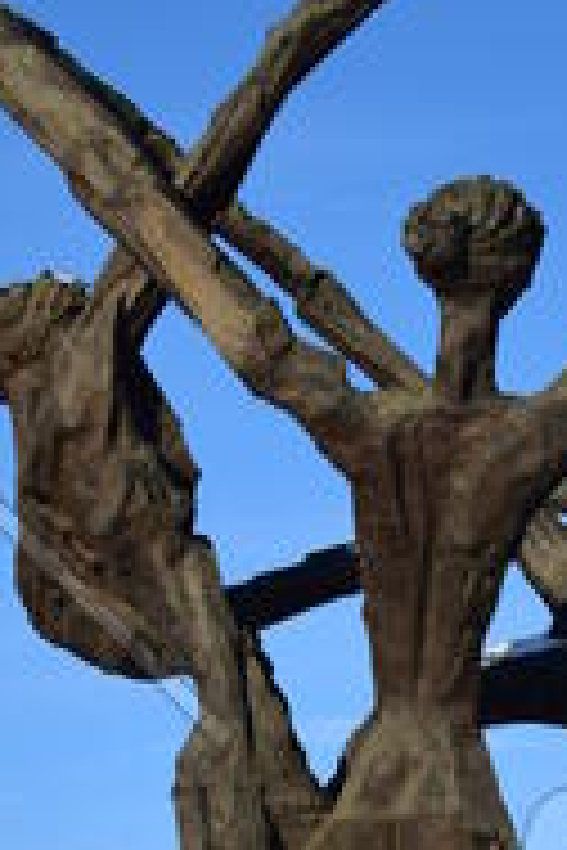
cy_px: 976
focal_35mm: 147
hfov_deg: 9.3
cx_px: 461
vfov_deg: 13.6
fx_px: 3473
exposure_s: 1/250
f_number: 9
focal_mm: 32
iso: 100
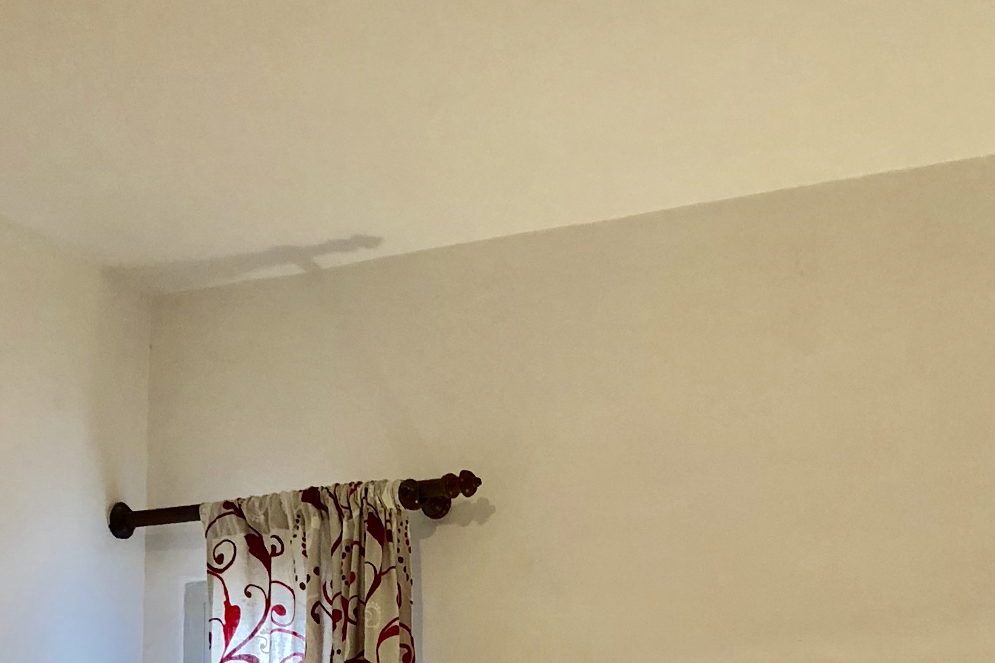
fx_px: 2210
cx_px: 609
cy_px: 938
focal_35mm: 80
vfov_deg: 15.9
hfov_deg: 25.3
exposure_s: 1/17
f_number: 1.8
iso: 50
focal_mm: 4
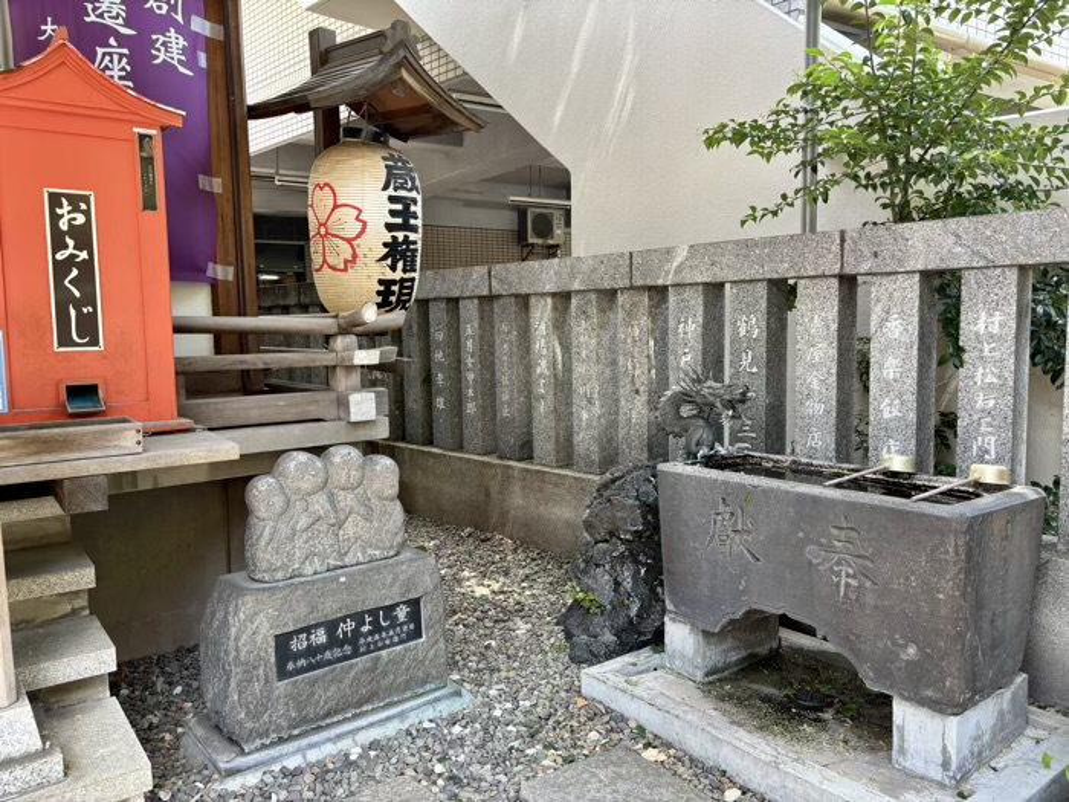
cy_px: 401
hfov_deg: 67.3
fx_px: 803
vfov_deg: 53.1
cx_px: 534
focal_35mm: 26
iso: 64
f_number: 1.6
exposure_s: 1/121
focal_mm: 5.96
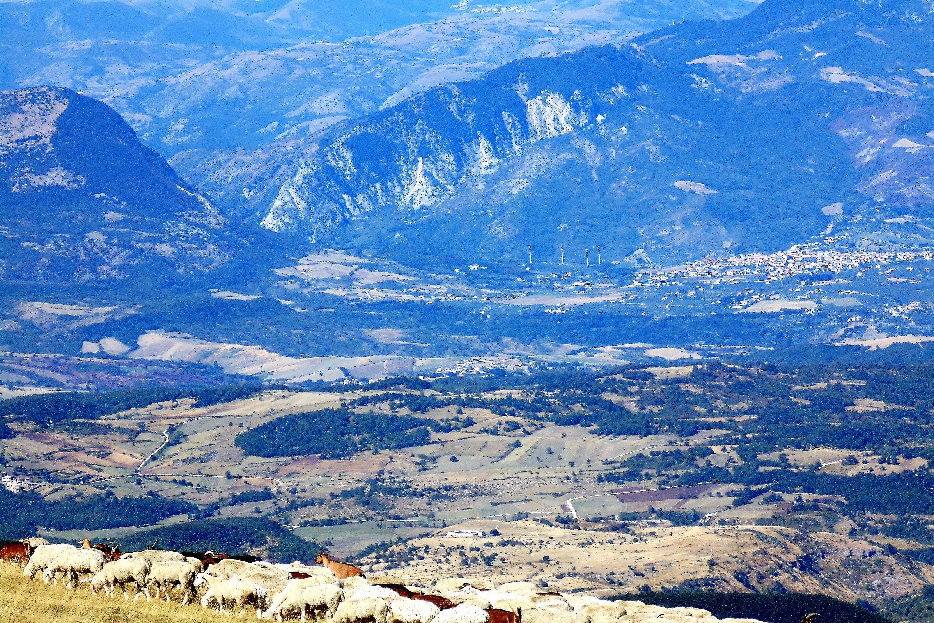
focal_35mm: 198
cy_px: 337
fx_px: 5137
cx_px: 467
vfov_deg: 6.9
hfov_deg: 10.4
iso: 80
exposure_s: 1/500
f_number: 5.4
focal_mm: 34.2
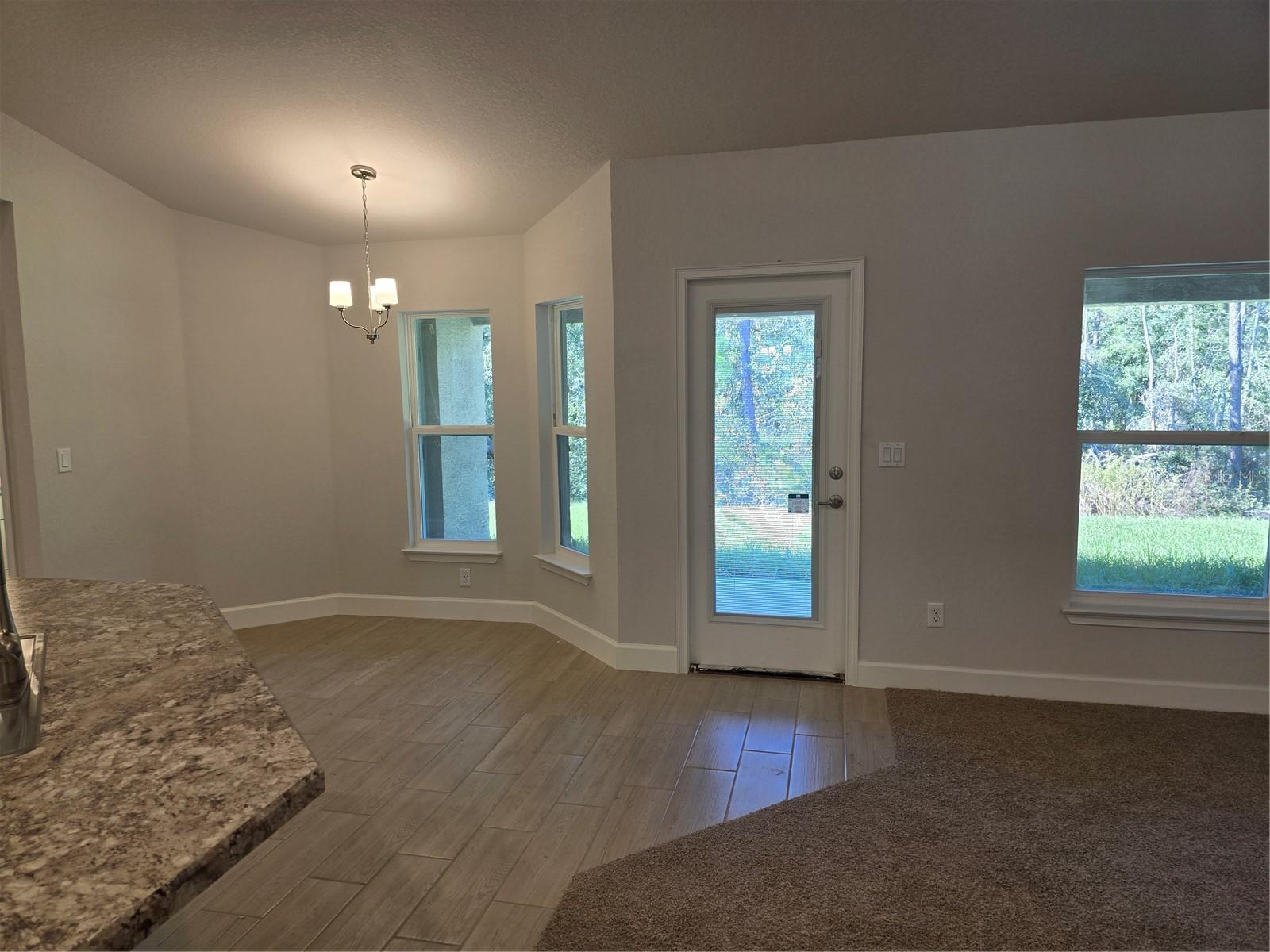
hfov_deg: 73.9
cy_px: 476
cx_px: 635
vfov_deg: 58.9
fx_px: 844
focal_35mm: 23
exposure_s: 1/120
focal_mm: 6.3
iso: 64
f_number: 1.7
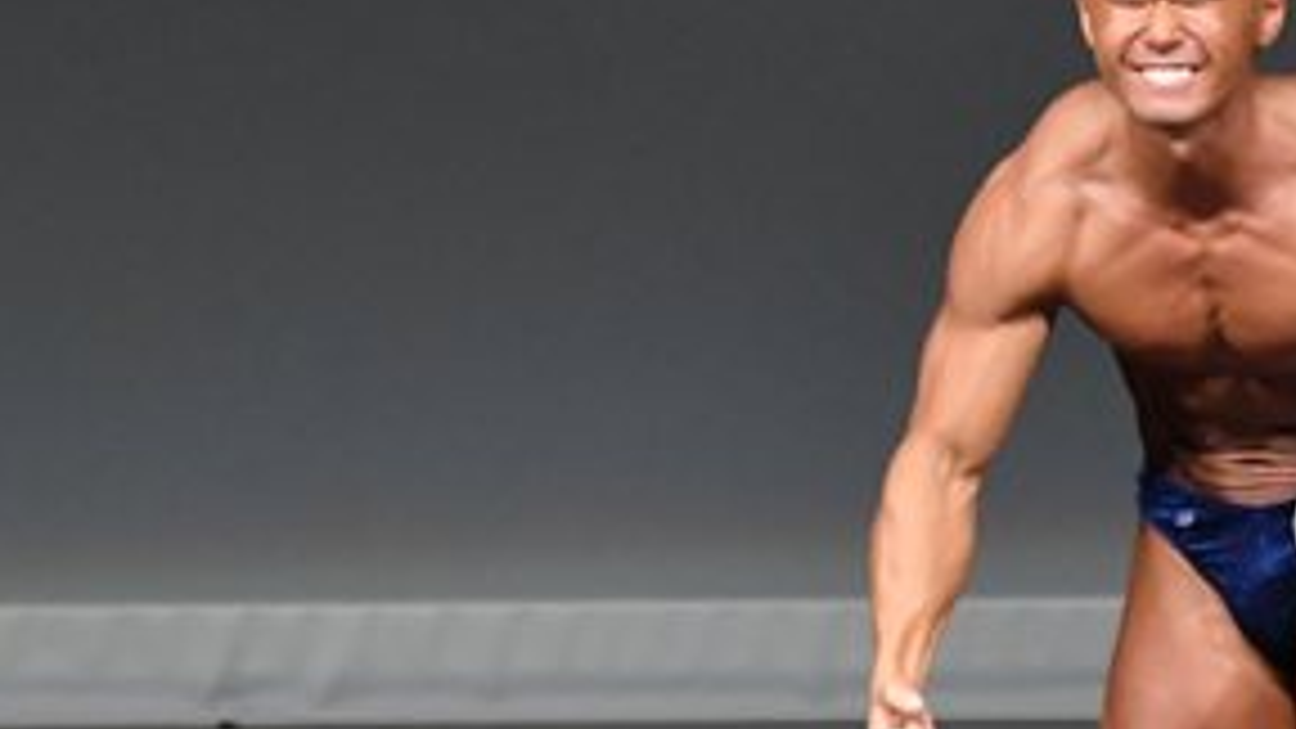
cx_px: 1042
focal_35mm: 889
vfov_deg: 1.4
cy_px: 531
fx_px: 30550
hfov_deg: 2.4
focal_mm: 210
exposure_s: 1/400
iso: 4000
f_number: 5.6
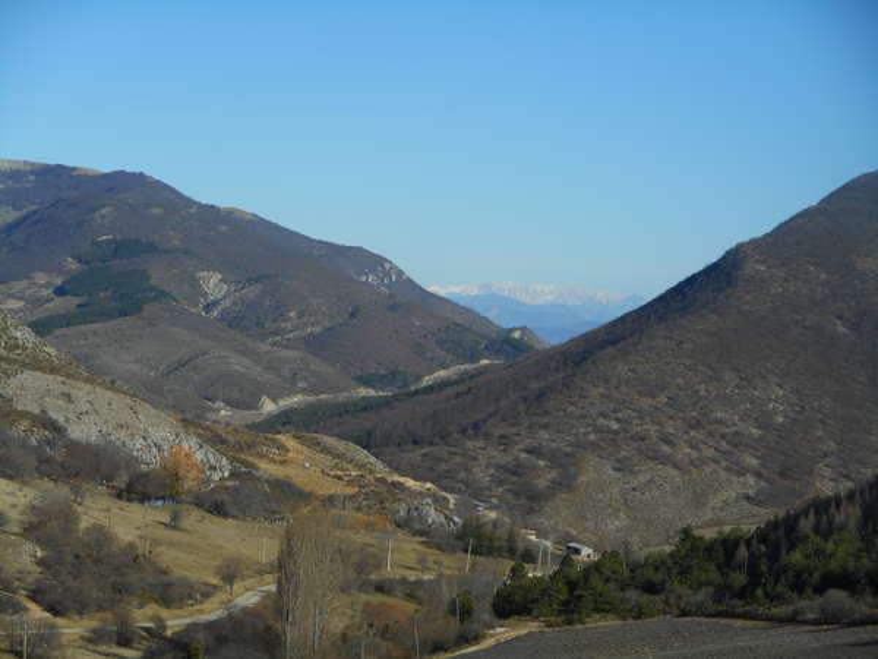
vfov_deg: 14.5
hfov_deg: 19.3
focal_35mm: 102
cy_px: 330
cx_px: 439
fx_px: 2587
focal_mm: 18.2
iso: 80
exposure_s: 1/500
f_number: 5.8
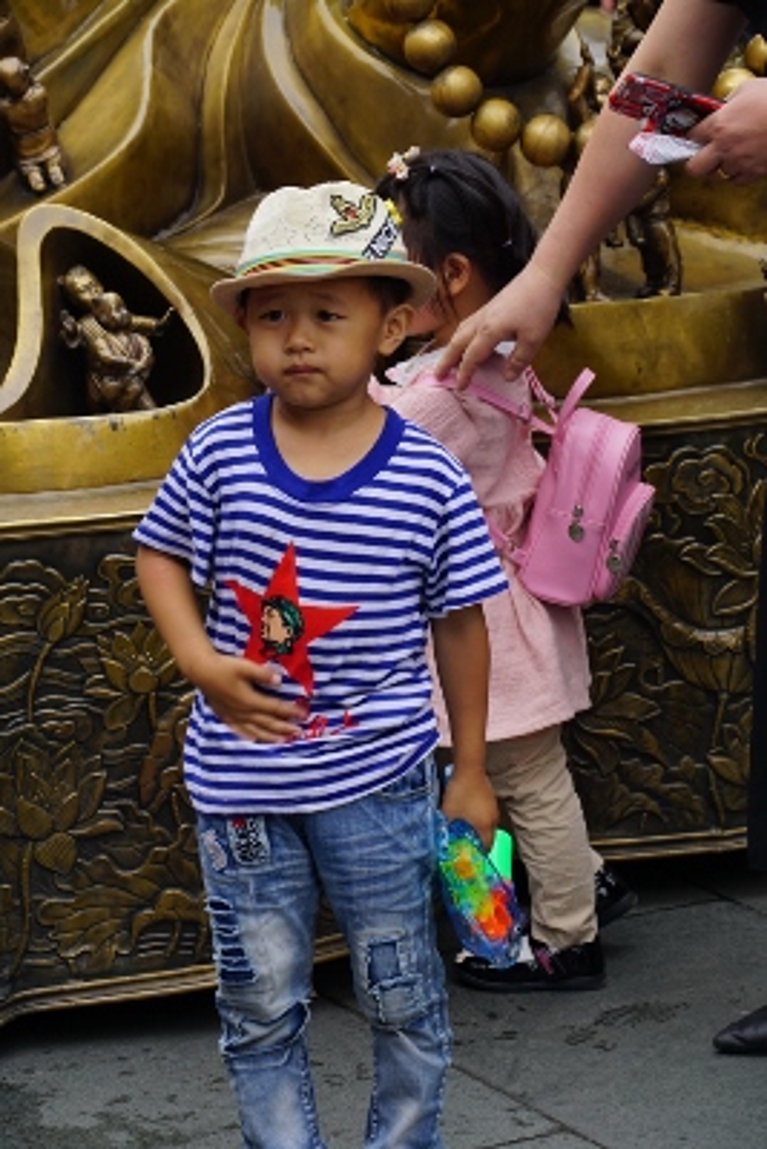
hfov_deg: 10.8
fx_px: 4071
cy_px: 574
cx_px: 384
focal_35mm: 128
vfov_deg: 16.1
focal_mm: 85
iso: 100
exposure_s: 1/160
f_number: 6.3
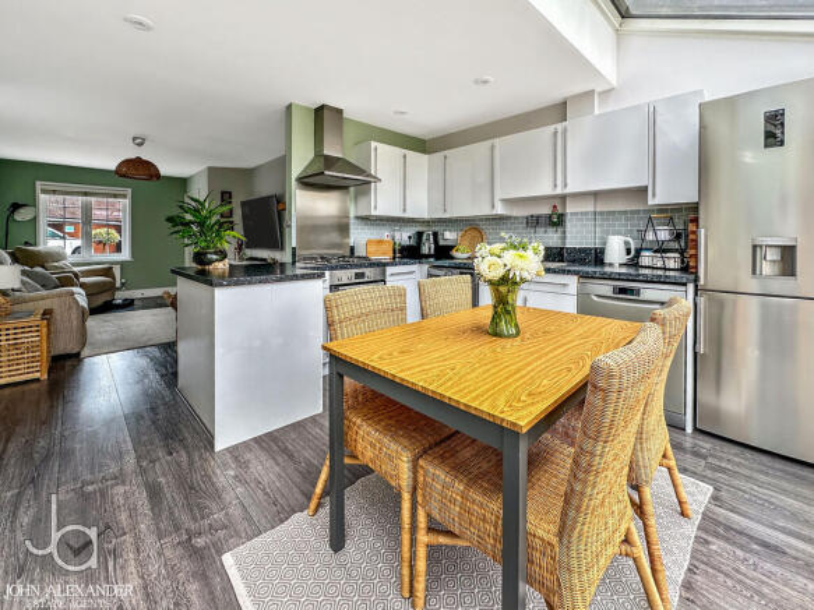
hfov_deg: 102.1
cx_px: 407
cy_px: 305
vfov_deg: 85.7
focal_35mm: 14
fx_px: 329
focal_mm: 2.22
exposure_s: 1/125
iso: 40
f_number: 2.2
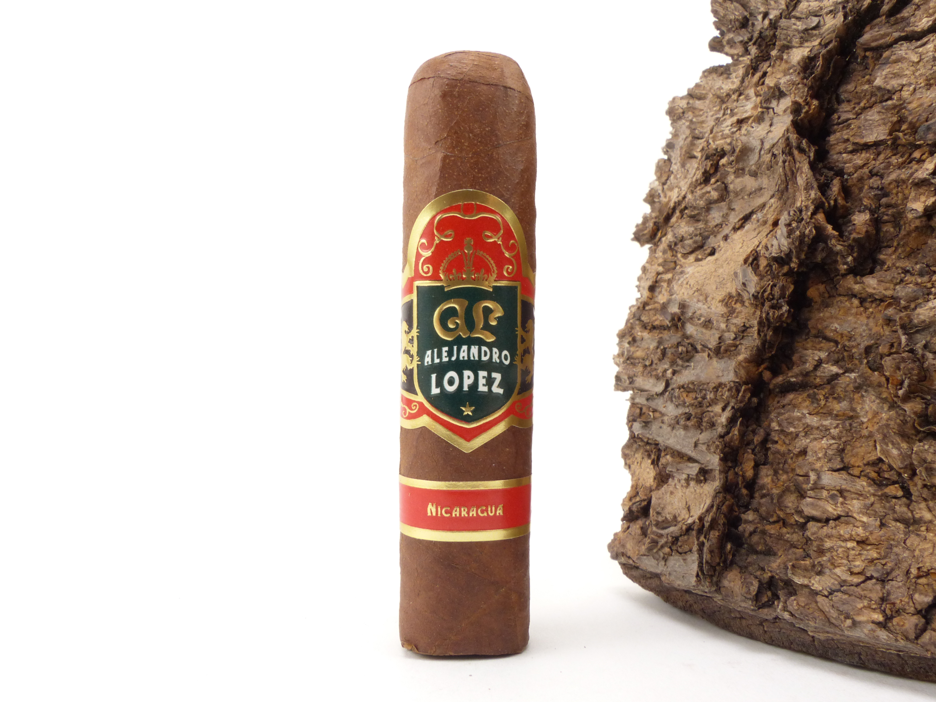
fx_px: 811
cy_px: 351
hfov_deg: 60.0
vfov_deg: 46.8
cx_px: 468
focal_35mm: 30
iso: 200
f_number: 8
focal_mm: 5.5
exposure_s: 1/50
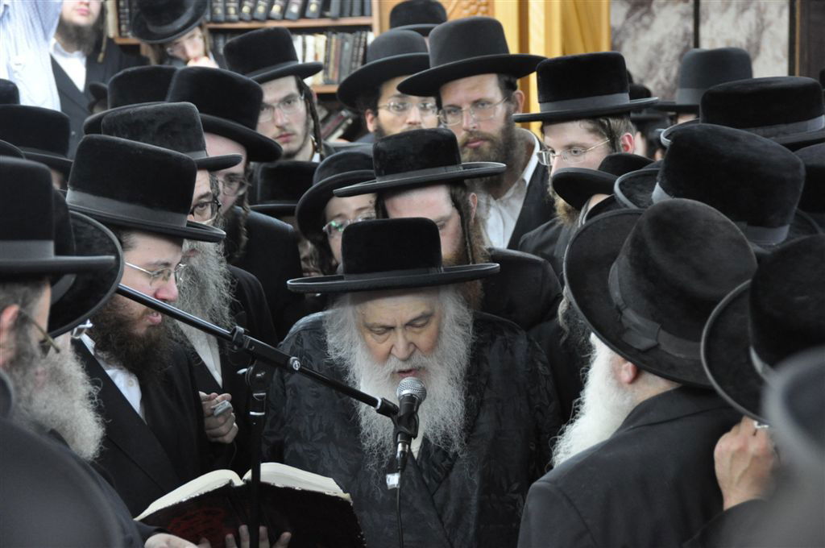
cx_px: 412
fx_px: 2403
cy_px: 274
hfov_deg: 19.5
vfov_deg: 13.0
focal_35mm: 105
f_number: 5
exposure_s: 1/20
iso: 1600
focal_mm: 70
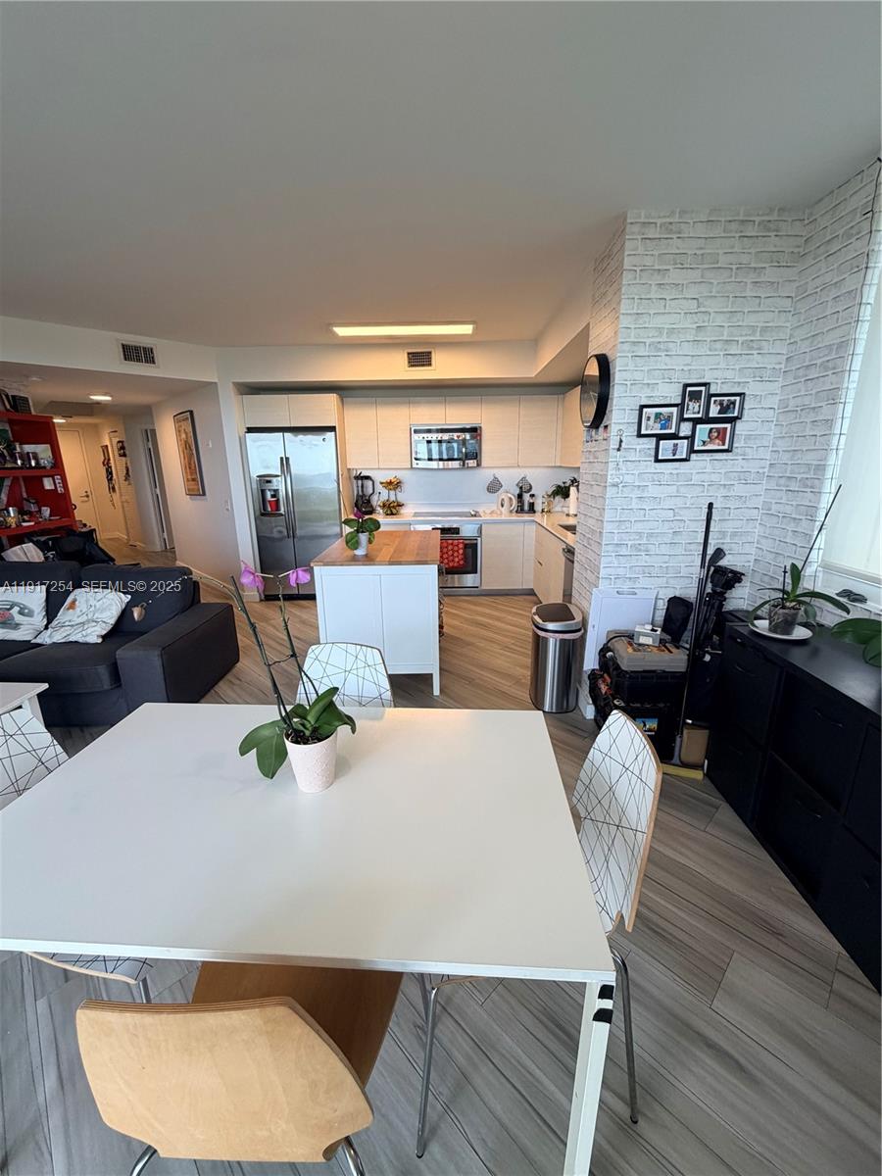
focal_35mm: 14
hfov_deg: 85.7
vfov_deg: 102.1
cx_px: 441
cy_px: 588
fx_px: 476
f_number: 2.2
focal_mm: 2.22
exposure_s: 1/120
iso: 125
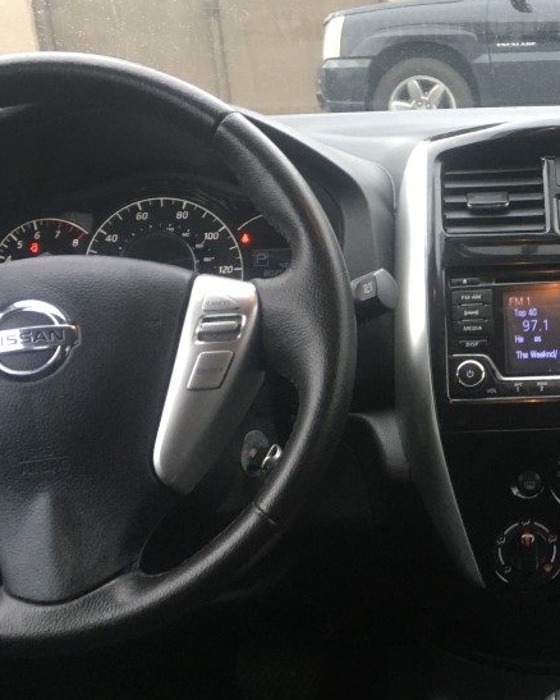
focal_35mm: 53
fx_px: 1097
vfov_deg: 35.2
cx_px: 556
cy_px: 433
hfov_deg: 27.1
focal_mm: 4.15
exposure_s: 1/30
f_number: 2.2
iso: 100
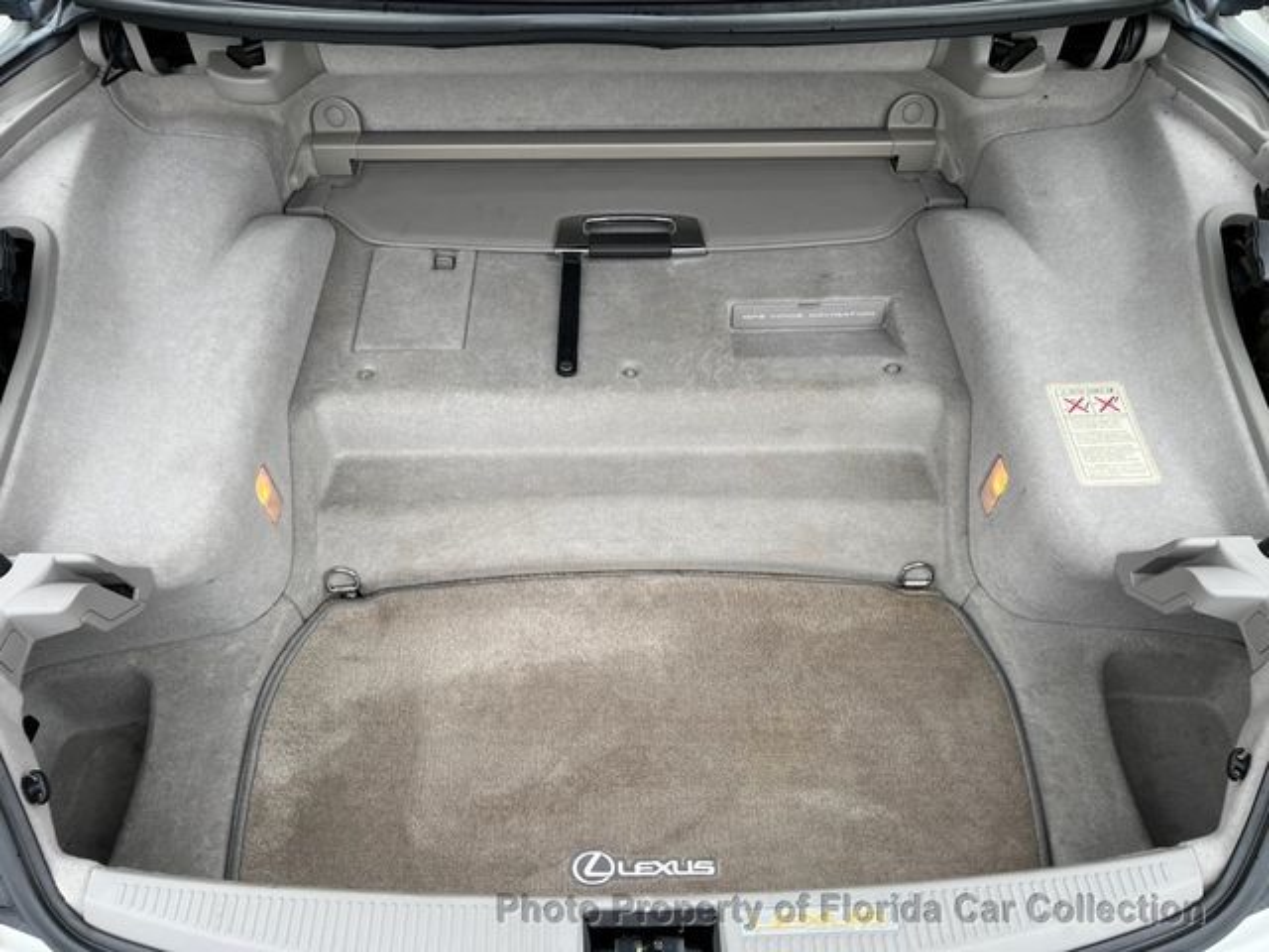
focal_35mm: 26
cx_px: 634
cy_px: 476
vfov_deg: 53.1
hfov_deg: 67.3
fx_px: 953
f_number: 1.5
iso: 50
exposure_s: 1/387
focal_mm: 5.7
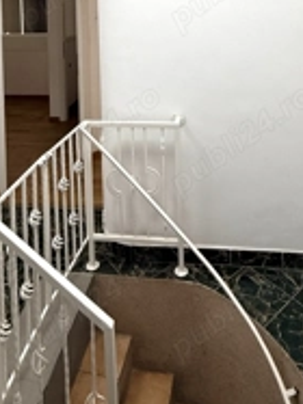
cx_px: 164
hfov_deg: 46.7
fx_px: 351
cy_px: 11
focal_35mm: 30
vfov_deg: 50.1
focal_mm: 2.22
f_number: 2.2
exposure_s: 1/99
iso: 64
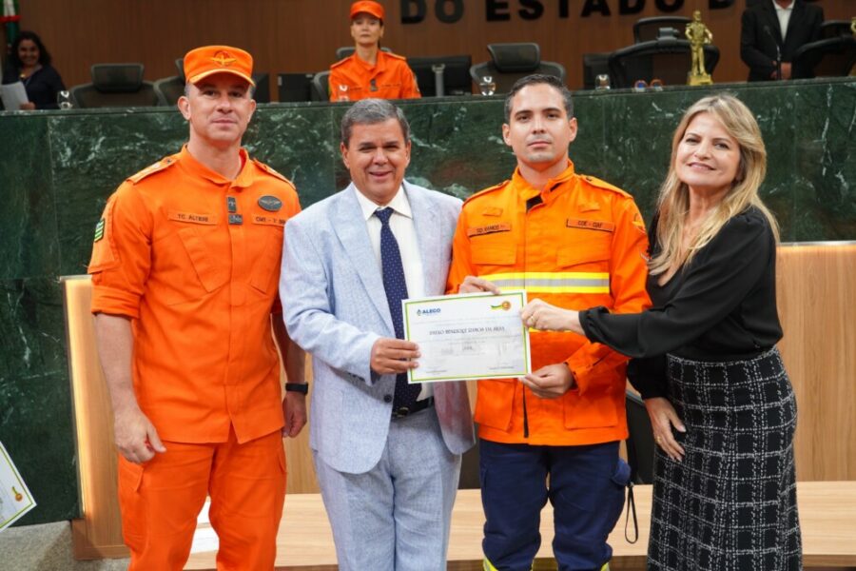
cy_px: 286
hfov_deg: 44.5
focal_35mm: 44
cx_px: 428
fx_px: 1046
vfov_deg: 30.5
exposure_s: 1/160
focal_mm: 44
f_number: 5
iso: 1000
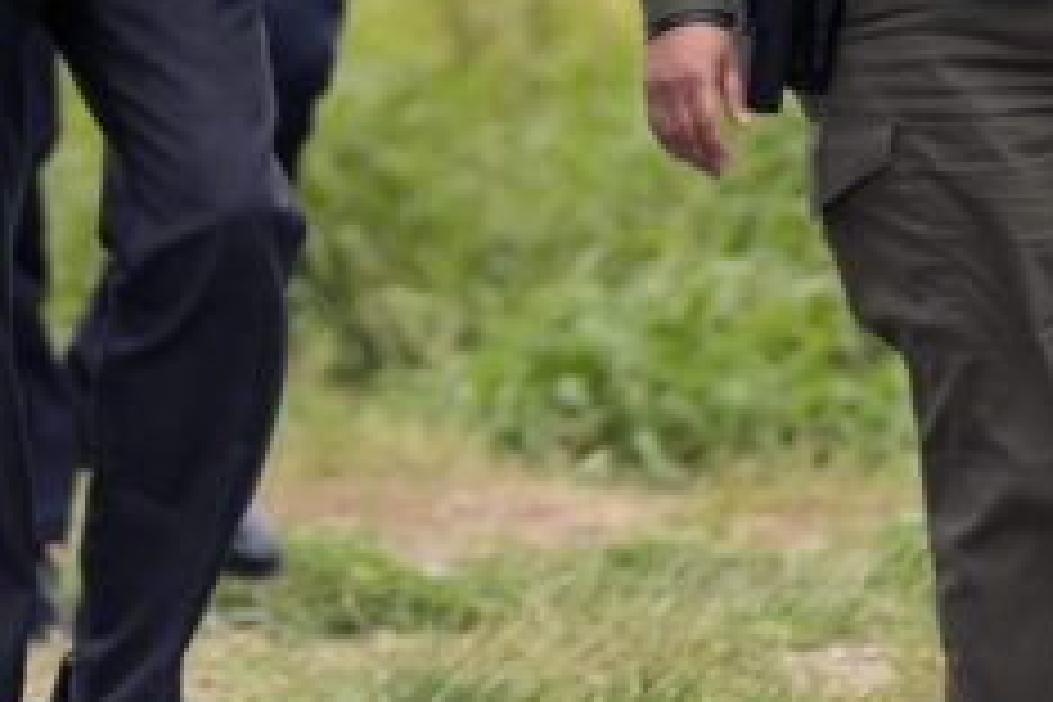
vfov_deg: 1.8
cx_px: 288
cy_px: -290
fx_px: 22141
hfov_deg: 2.7
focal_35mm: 757
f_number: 2.8
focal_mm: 173
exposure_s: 1/2500
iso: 400
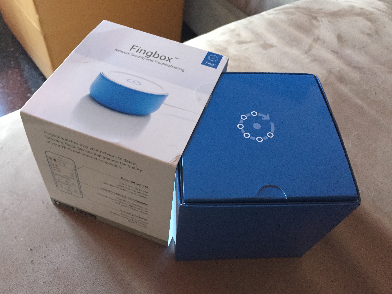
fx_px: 328
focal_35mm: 29
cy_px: 147
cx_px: 196
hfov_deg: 61.7
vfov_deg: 48.2
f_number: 2.2
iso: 250
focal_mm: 4.15
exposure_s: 1/25
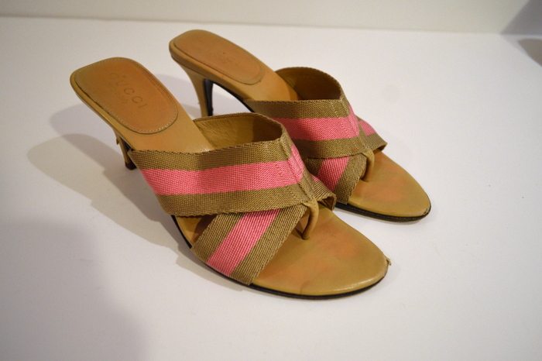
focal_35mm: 30
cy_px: 180
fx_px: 451
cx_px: 271
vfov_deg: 43.6
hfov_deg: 62.0
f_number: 3.8
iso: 400
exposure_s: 1/20
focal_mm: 20
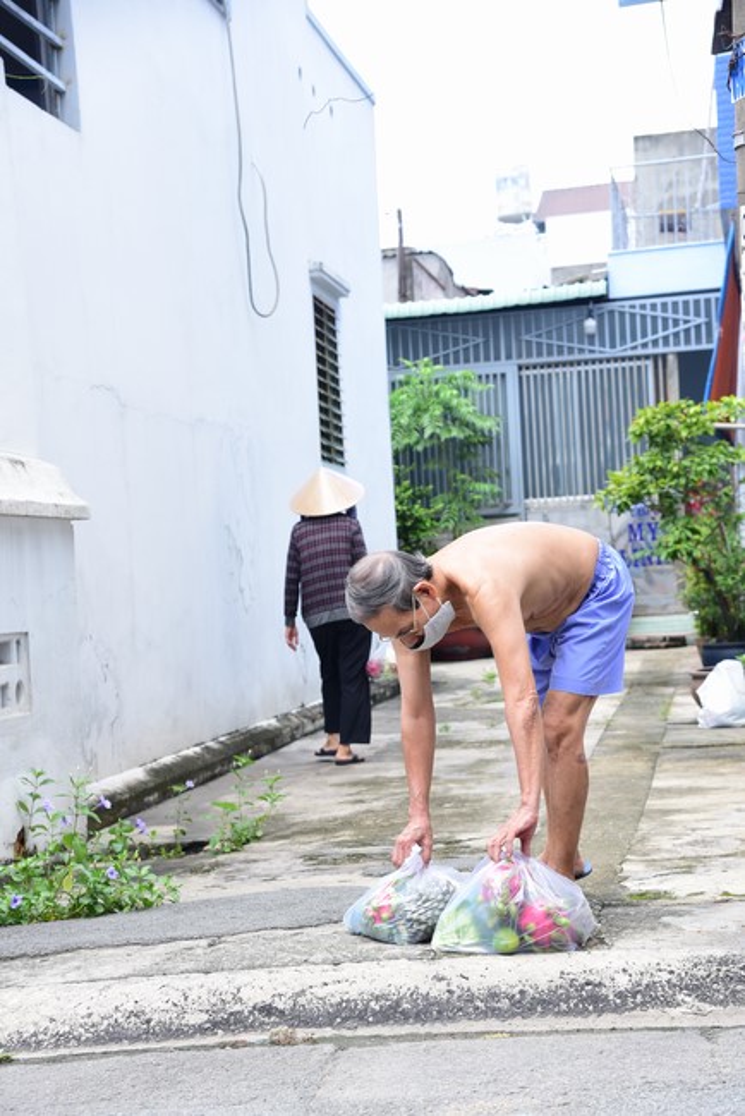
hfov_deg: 20.6
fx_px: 2046
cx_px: 372
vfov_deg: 30.5
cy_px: 558
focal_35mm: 66
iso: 320
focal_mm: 66
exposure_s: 1/160
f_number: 6.3
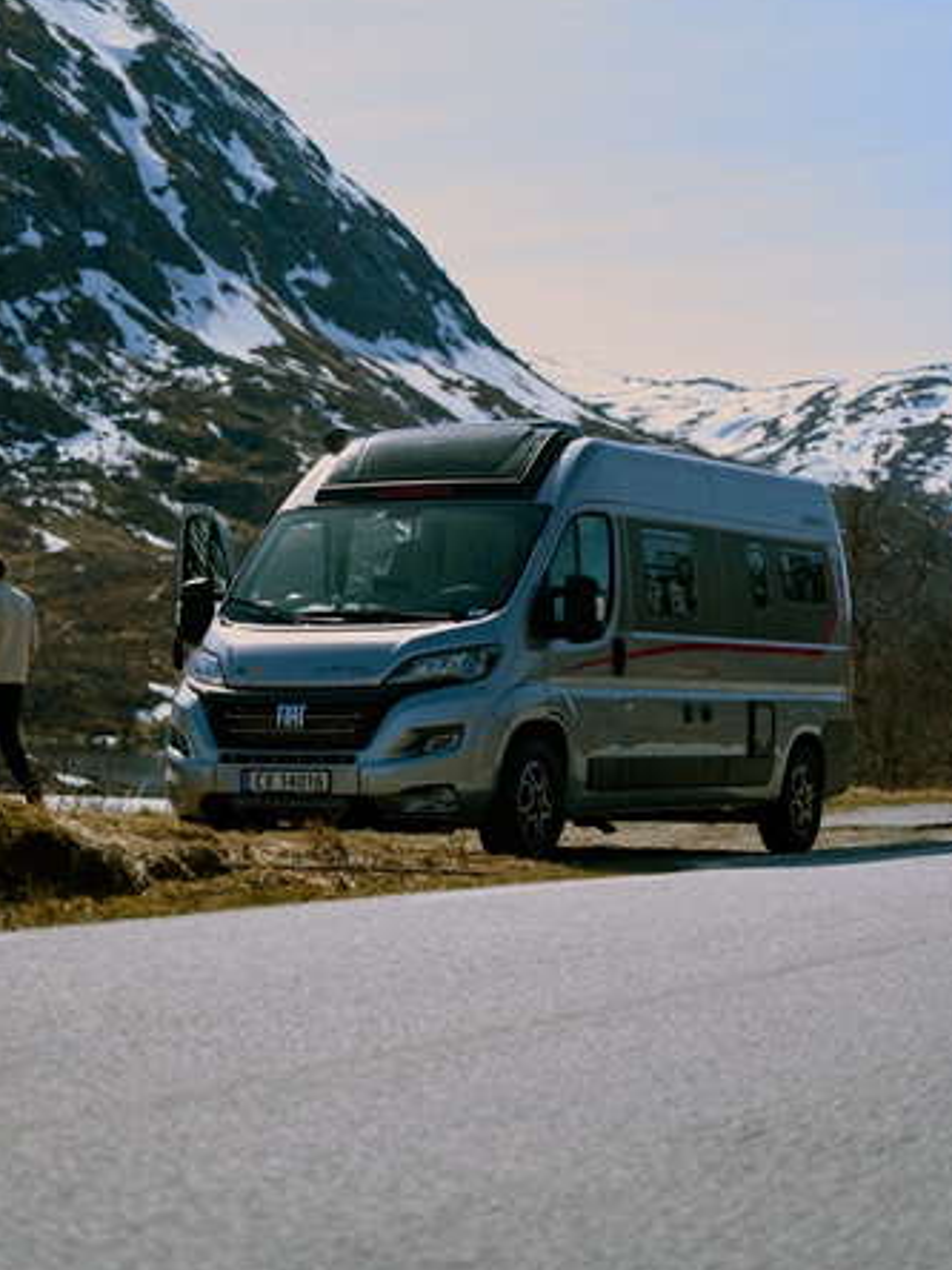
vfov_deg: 21.5
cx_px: 423
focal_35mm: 91
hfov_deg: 16.2
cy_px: 426
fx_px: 3337
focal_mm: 70
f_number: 2.8
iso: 50
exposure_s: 1/640
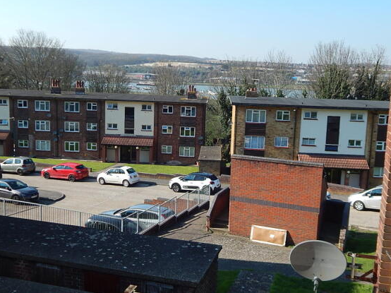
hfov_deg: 46.8
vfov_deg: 35.9
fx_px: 452
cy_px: 141
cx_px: 192
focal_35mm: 40
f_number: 3.4
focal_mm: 6.8
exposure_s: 1/800
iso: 125
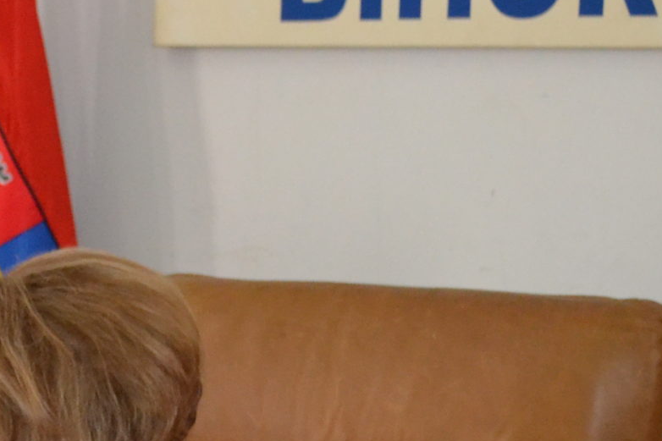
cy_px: 518
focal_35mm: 167
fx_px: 3070
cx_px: -386
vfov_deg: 8.1
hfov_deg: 11.7
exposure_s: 1/60
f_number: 5
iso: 2500
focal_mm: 34
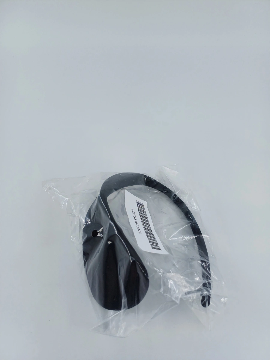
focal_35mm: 25
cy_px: 180
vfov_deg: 69.4
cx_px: 135
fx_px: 260
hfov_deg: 54.9
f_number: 1.8
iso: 50
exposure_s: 1/551
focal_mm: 4.65
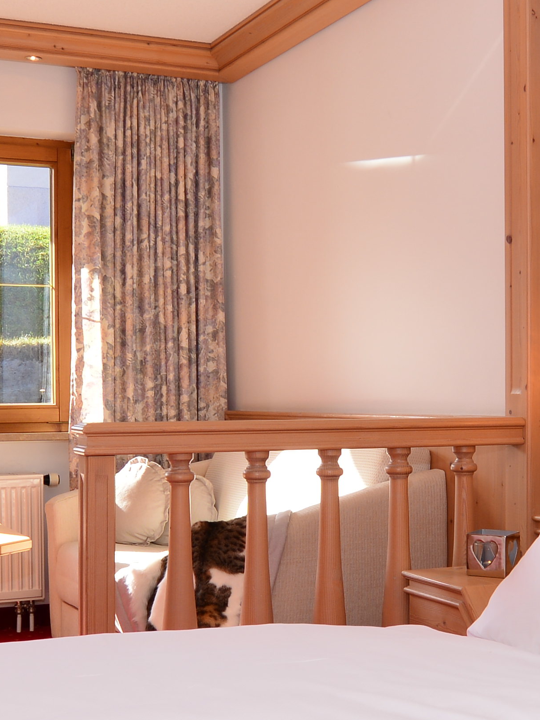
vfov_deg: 31.7
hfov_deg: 23.9
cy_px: 389
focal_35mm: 61
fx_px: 1269
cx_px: 352
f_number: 8
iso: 125
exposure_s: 1/50
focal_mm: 14
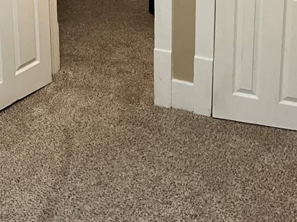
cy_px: -23
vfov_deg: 20.6
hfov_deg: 28.6
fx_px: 583
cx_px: 147
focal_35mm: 68
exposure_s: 1/60
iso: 320
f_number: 1.8
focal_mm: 3.99
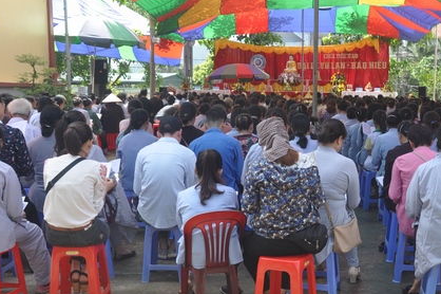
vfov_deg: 24.1
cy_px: 180
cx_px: 318
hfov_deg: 35.1
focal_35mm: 56
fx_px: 685
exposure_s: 1/250
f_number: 8
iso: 400
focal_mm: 24
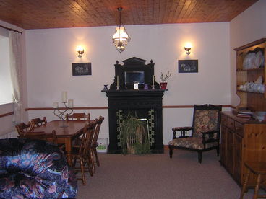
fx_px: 277
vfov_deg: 39.7
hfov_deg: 51.4
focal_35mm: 36
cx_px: 133
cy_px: 100
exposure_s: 1/60.1
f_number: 2.6
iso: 348
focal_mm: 4.7
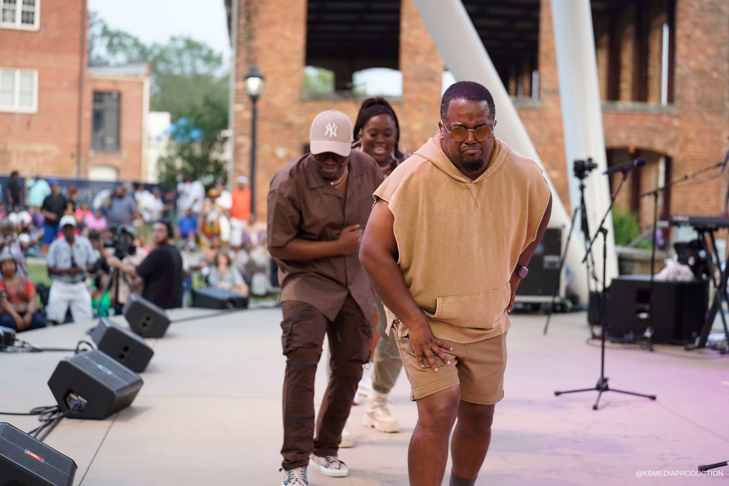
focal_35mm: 70
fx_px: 1417
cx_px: 364
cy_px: 243
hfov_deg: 28.8
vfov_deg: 19.5
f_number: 2.8
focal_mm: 70
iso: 2000
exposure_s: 1/1000
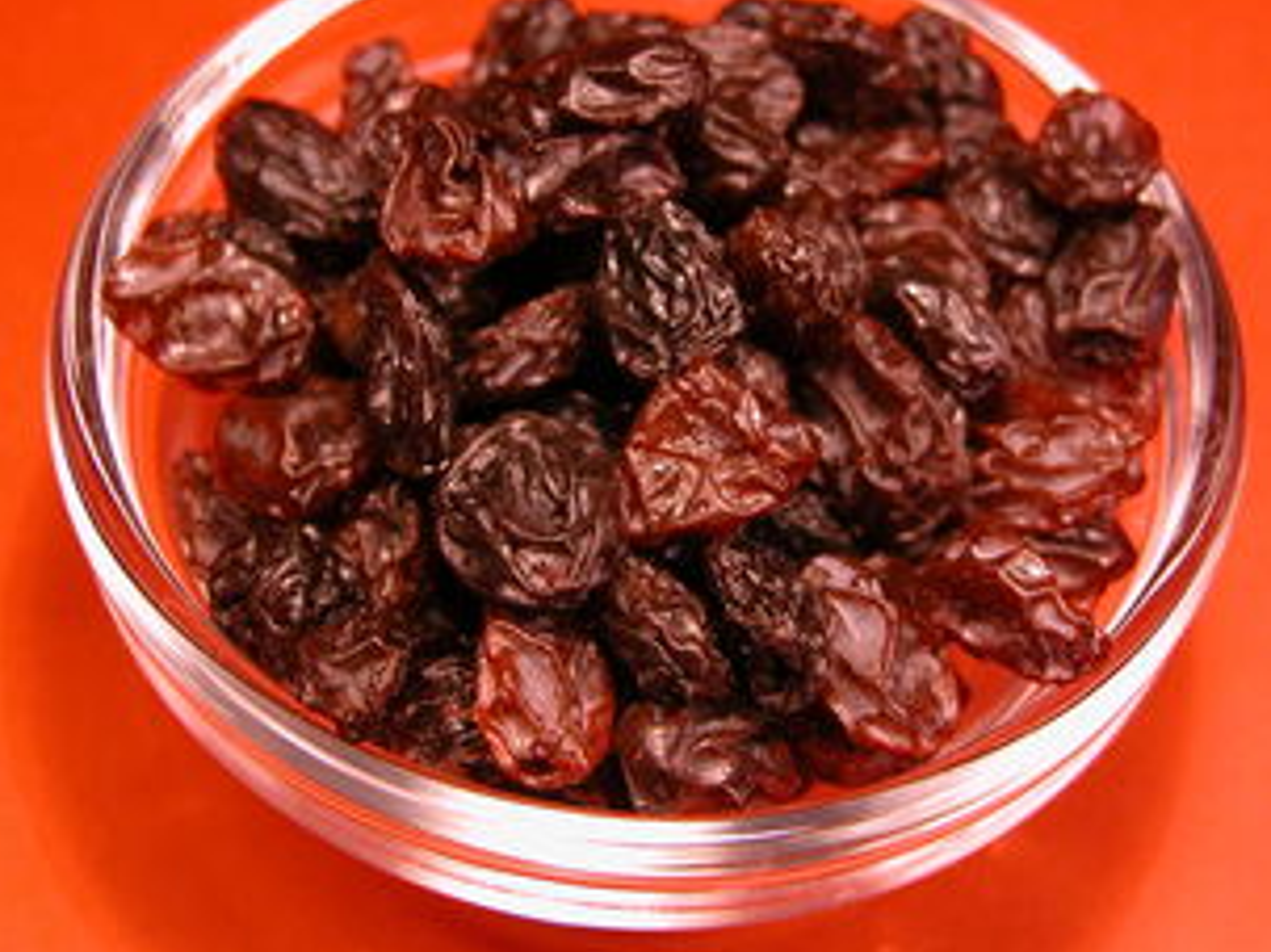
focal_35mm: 66
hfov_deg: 29.4
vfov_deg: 22.2
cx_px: 621
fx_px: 2422
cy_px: 415
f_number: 3.4
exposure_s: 1/51.6
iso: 100
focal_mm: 12.7
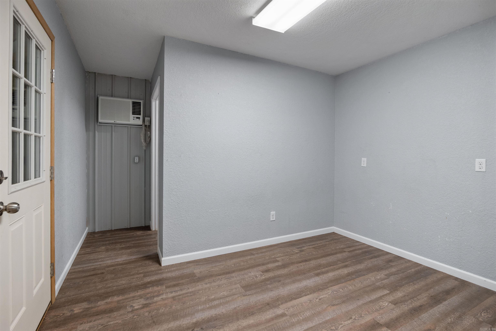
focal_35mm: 16
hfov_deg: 96.7
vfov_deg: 73.7
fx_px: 220
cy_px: 166
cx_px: 248
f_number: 5.6
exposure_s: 1/80
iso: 1250
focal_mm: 16
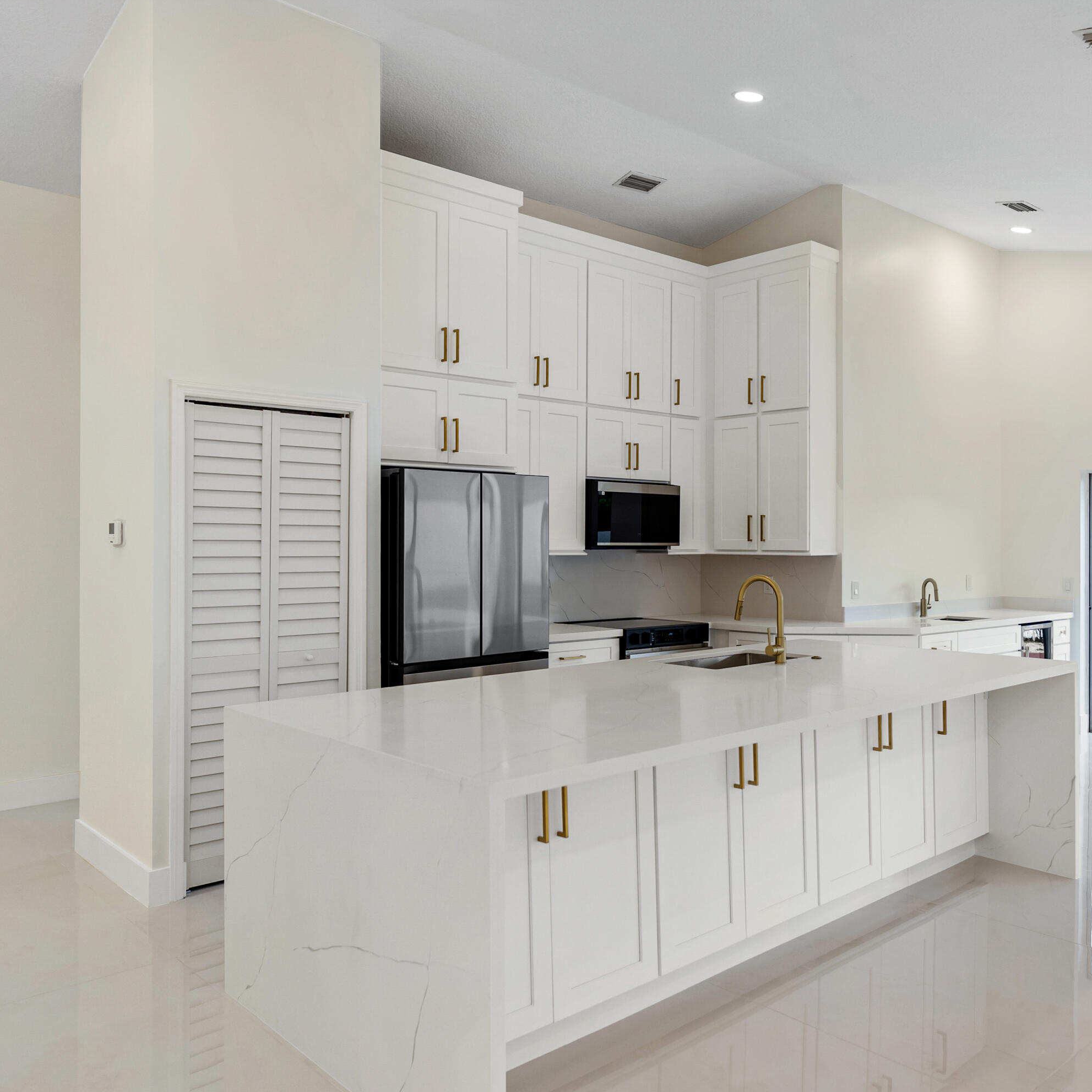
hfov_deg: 59.0
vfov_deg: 59.1
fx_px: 964
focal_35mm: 27
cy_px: 546
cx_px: 596
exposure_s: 1/160
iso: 500
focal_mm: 14
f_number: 2
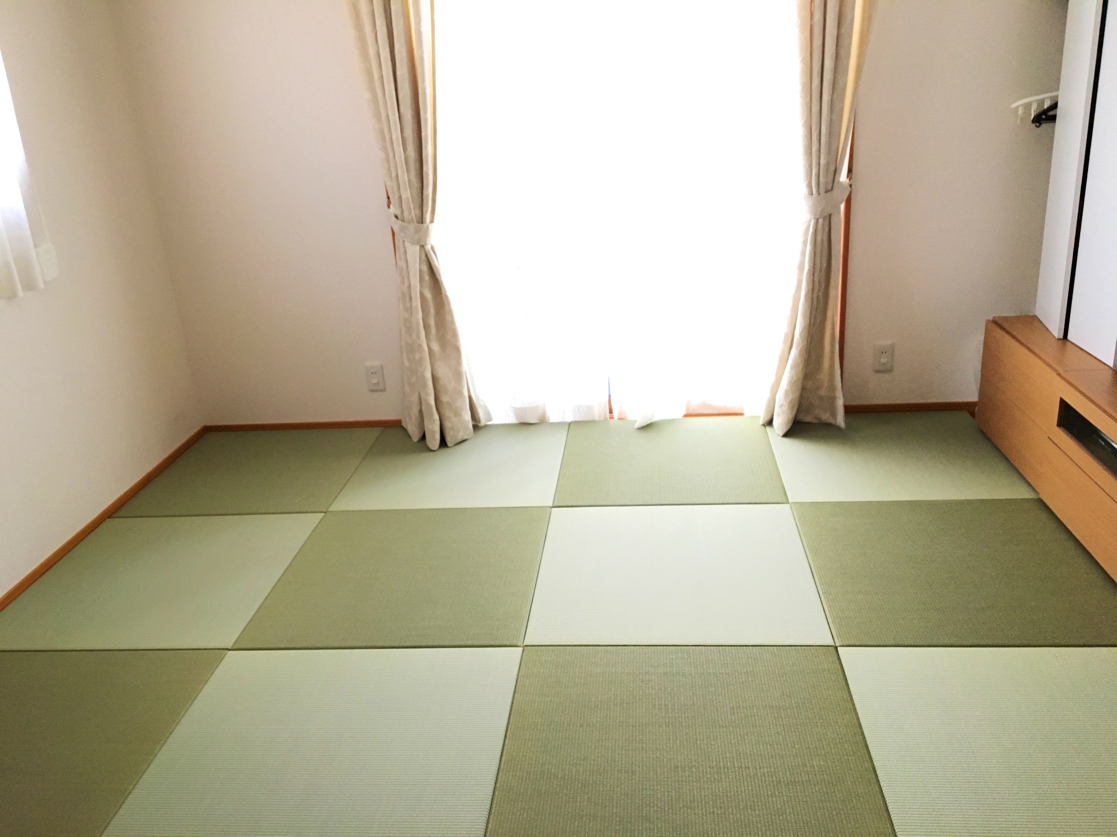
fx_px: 936
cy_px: 418
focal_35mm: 29
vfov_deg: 48.2
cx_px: 558
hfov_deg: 61.7
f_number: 2.2
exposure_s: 1/30
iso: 125
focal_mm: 4.15
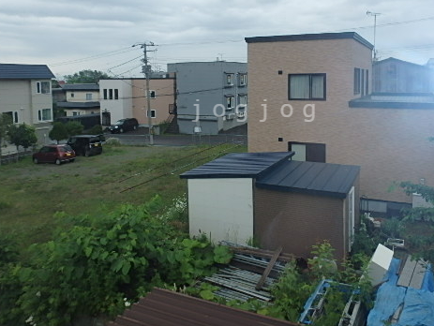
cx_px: 256
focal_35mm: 29
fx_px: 364
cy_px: 111
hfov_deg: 61.2
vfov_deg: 47.6
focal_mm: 3.7
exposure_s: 1/500
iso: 125
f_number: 3.5
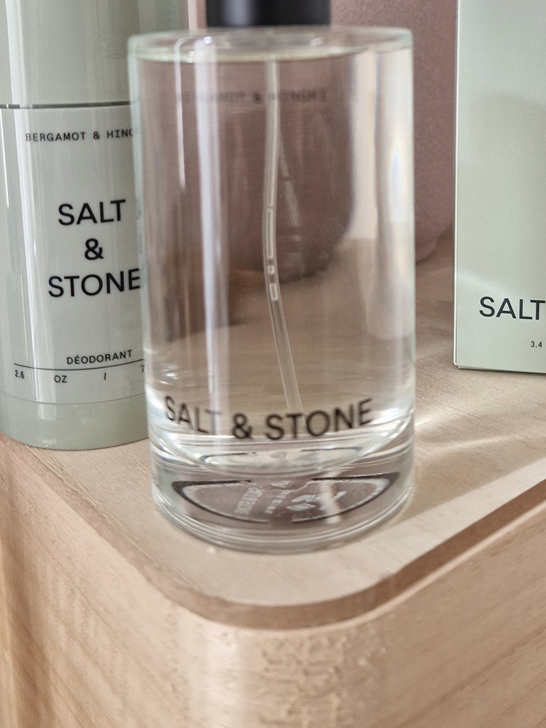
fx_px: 799
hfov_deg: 37.7
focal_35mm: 38
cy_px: 154
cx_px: 284
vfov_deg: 46.6
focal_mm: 6.4
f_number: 1.8
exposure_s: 1/100
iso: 125
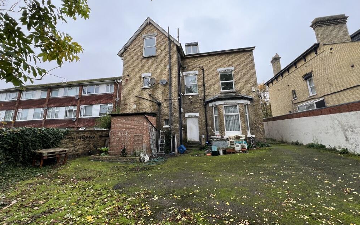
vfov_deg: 78.2
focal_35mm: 14
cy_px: 98
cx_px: 181
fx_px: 137
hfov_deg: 105.3
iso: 50
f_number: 1.8
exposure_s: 1/99
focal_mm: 1.57
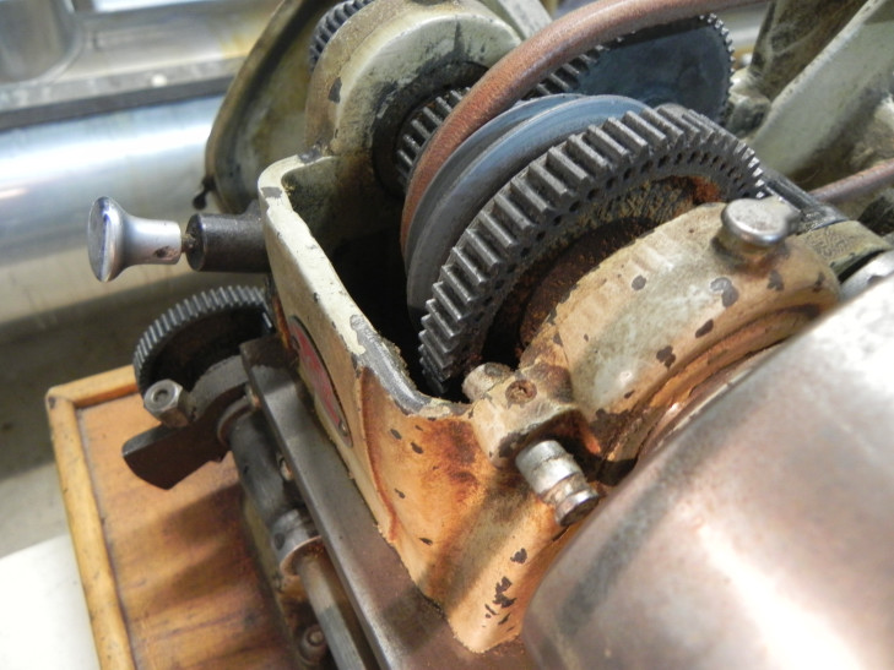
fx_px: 672
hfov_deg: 67.3
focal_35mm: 26
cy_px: 335
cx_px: 447
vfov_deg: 53.1
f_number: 2.8
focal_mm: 4.6
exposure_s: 1/13
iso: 400
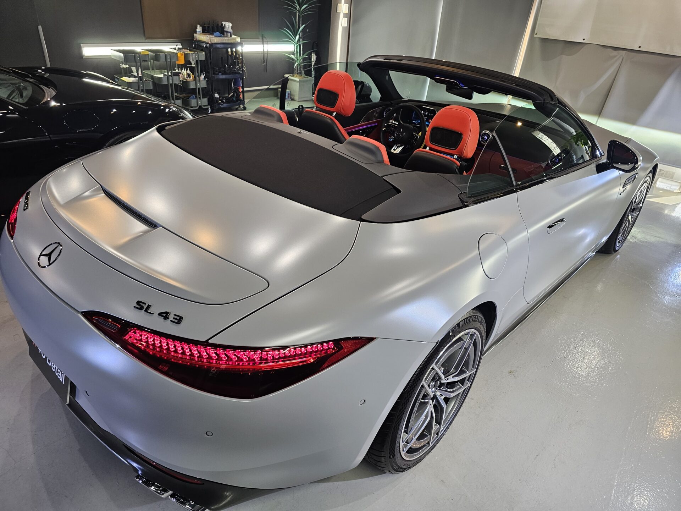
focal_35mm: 23
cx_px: 340
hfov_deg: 73.9
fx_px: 452
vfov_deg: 58.9
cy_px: 256
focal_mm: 6.3
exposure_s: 1/100
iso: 125
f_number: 1.7
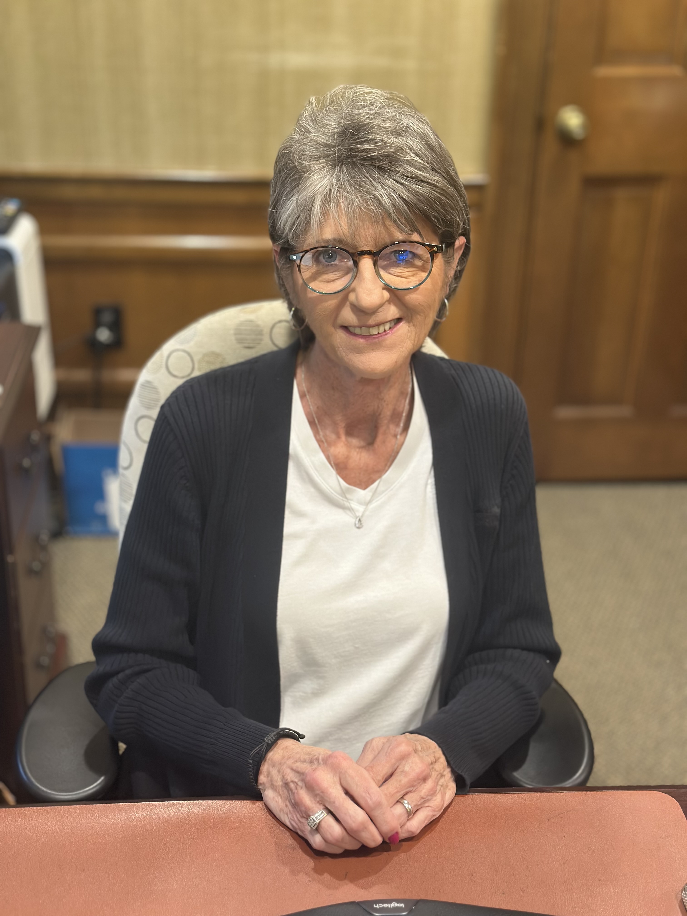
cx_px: 344
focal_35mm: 48
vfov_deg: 39.7
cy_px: 458
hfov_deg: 30.3
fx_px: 1270
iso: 250
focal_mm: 6.86
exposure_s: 1/40
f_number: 1.78
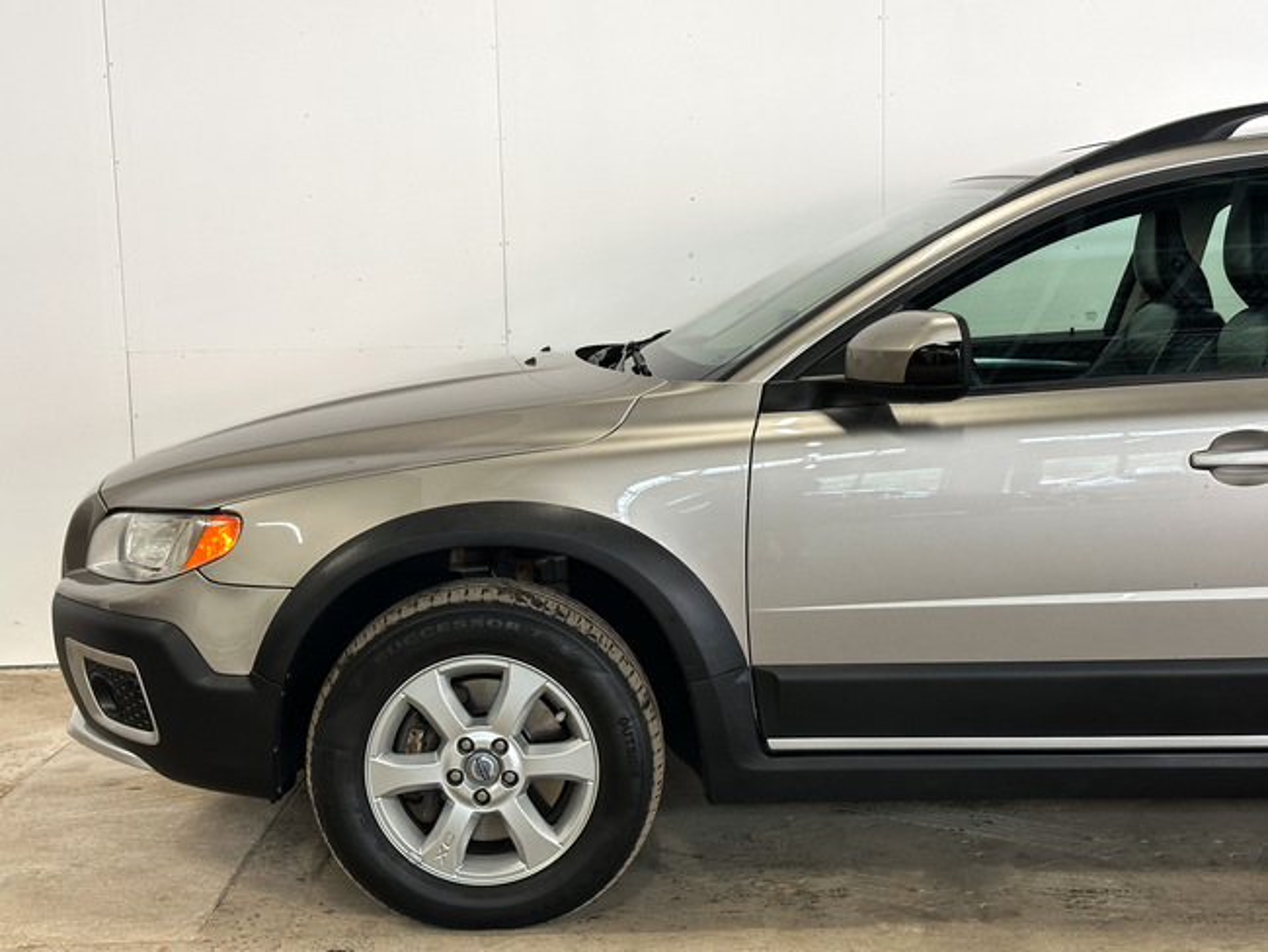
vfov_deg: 30.3
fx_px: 1759
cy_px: 476
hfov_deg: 39.6
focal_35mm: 48
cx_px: 634
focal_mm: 6.86
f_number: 1.8
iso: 64
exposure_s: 1/50
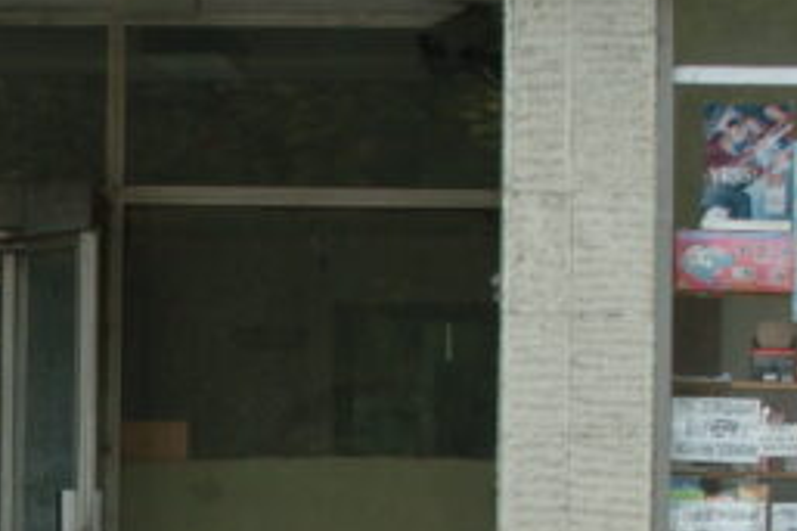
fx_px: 6283
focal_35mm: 284
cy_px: 616
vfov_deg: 4.8
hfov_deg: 7.2
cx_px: -223
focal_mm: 70
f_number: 5
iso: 250
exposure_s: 1/160
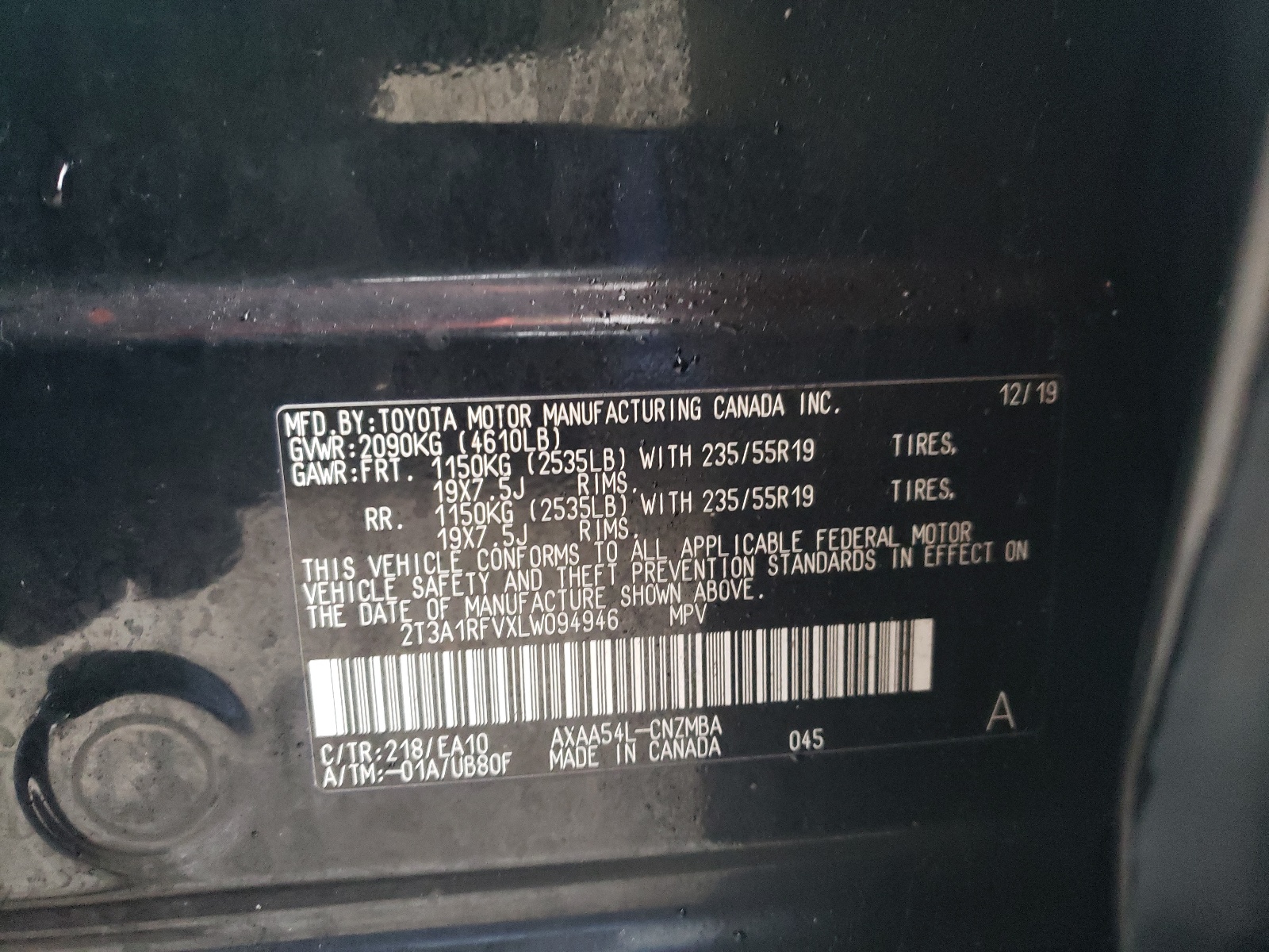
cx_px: 634
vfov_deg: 53.1
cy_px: 476
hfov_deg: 67.3
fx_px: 953
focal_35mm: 26
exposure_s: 1/33
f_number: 1.5
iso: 442
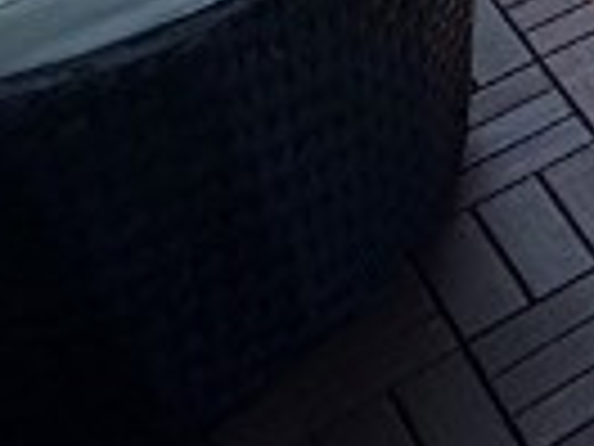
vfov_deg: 10.3
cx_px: 1786
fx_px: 1870
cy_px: -838
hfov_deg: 11.2
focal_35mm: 109
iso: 40
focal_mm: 2.22
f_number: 2.2
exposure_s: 1/384
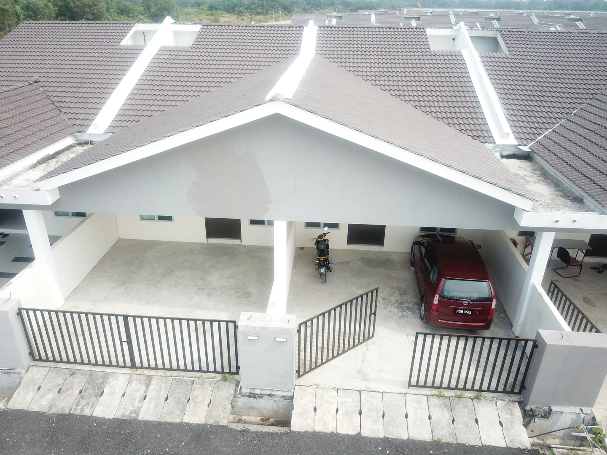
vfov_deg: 53.1
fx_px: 456
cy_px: 228
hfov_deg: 67.3
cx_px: 304
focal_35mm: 26
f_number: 2.2
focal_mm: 4.7
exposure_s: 1/50
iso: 144
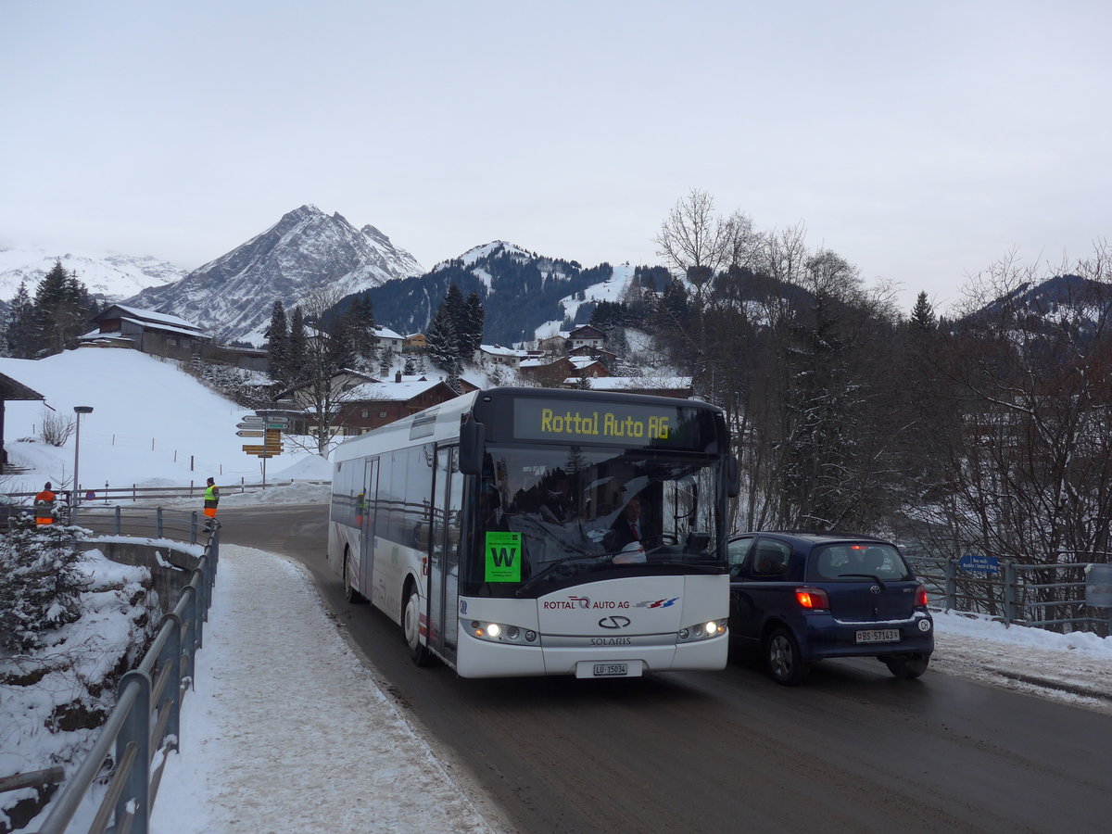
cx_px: 556
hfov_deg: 61.7
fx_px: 932
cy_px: 417
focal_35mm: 29
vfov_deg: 48.2
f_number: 2.8
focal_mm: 6
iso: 100
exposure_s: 1/250
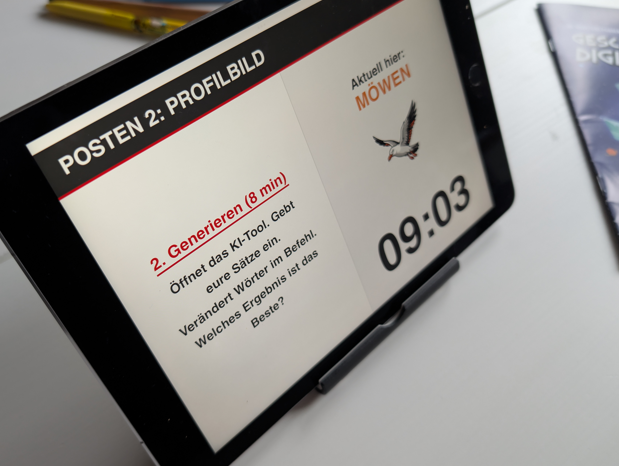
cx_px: 264
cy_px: 194
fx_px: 537
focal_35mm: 30
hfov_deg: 59.6
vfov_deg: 46.7
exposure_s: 1/39
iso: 282
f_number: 1.68
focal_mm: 6.9
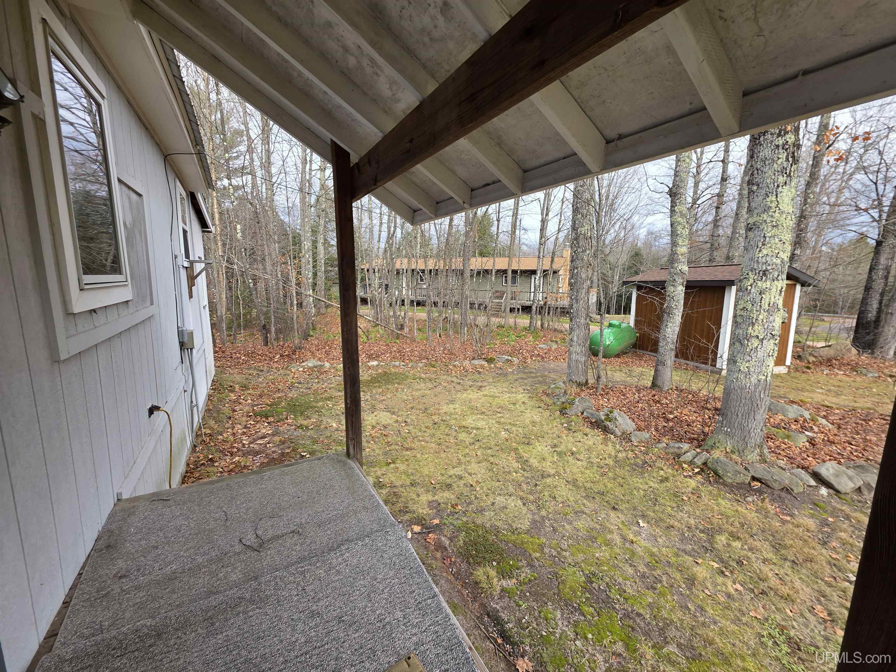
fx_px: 336
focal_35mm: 13
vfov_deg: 89.9
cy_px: 336
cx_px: 448
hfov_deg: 106.2
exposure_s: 1/120
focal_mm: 2.2
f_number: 1.9
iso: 20
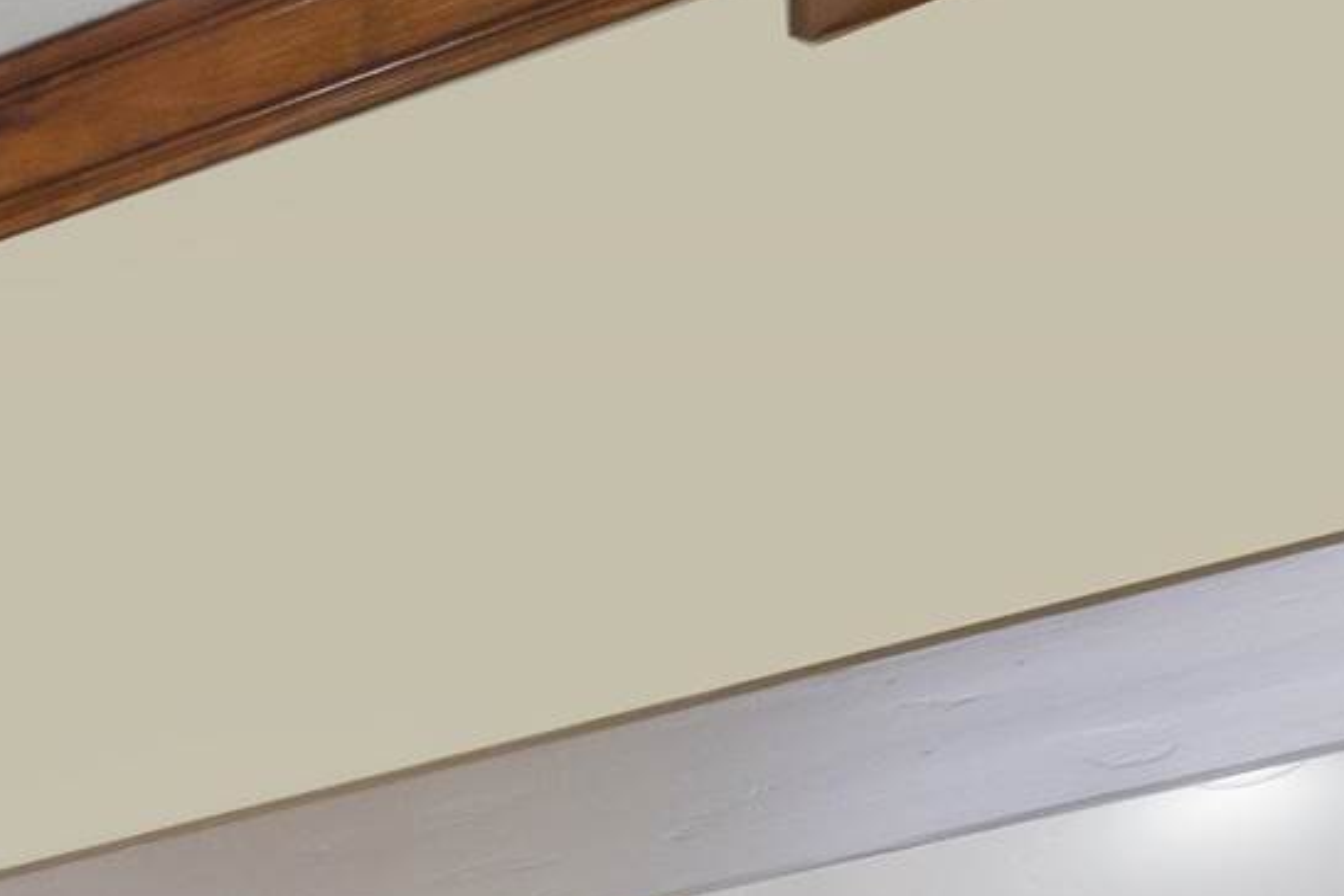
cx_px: -2265
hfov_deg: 13.1
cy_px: 2425
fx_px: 3360
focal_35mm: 90
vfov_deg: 11.4
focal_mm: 16
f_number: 7.1
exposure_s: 1.6
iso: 250
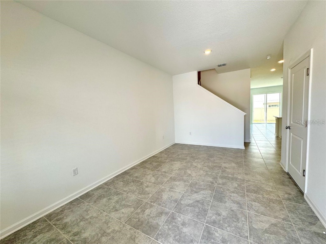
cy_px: 122
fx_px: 132
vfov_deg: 85.7
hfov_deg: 102.1
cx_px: 163
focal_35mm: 14
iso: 50
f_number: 2.2
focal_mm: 2.22
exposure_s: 1/120
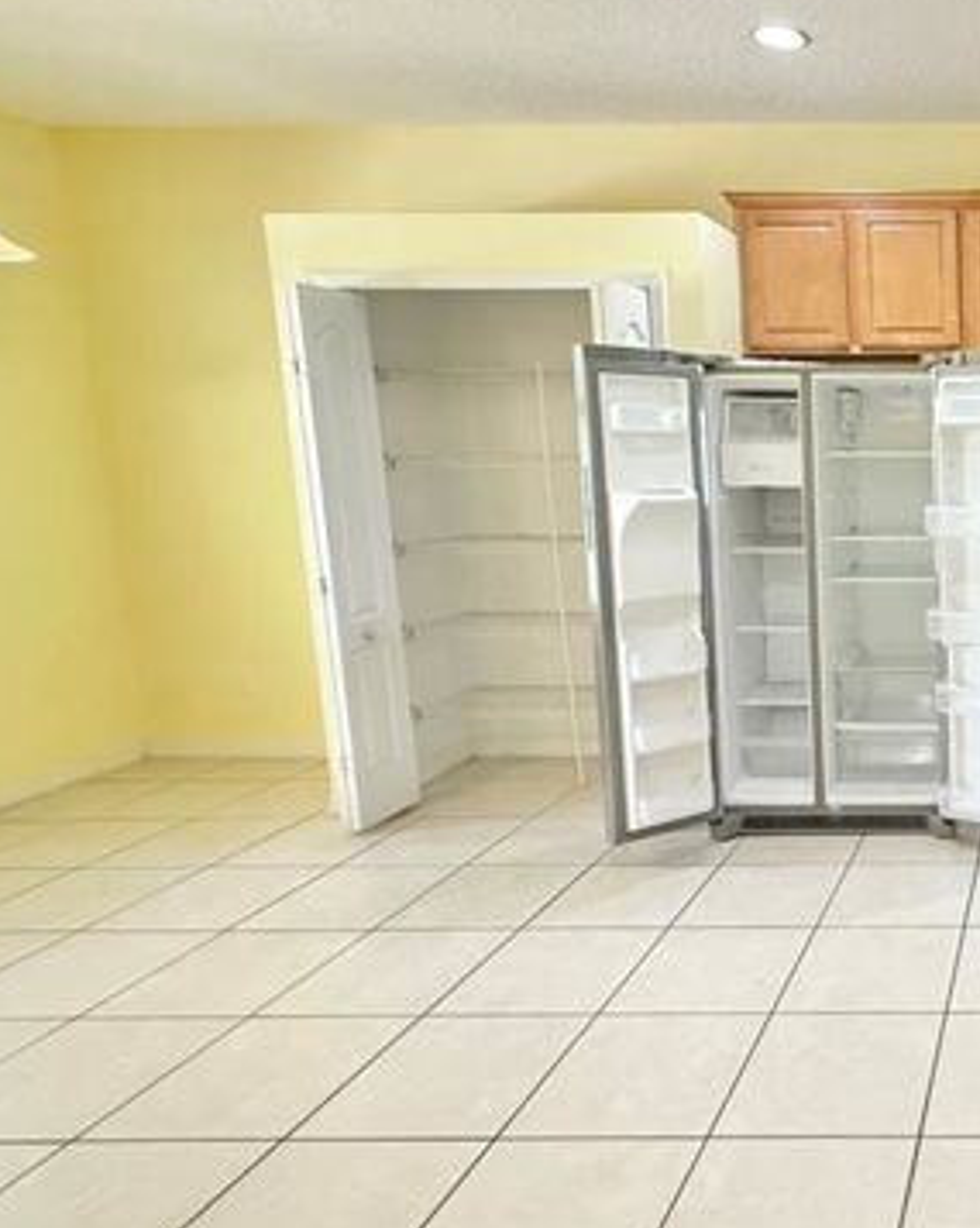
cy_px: 581
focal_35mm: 27
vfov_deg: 64.1
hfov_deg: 42.3
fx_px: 980
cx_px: 1068
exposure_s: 1/60
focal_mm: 2.22
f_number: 2.2
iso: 640
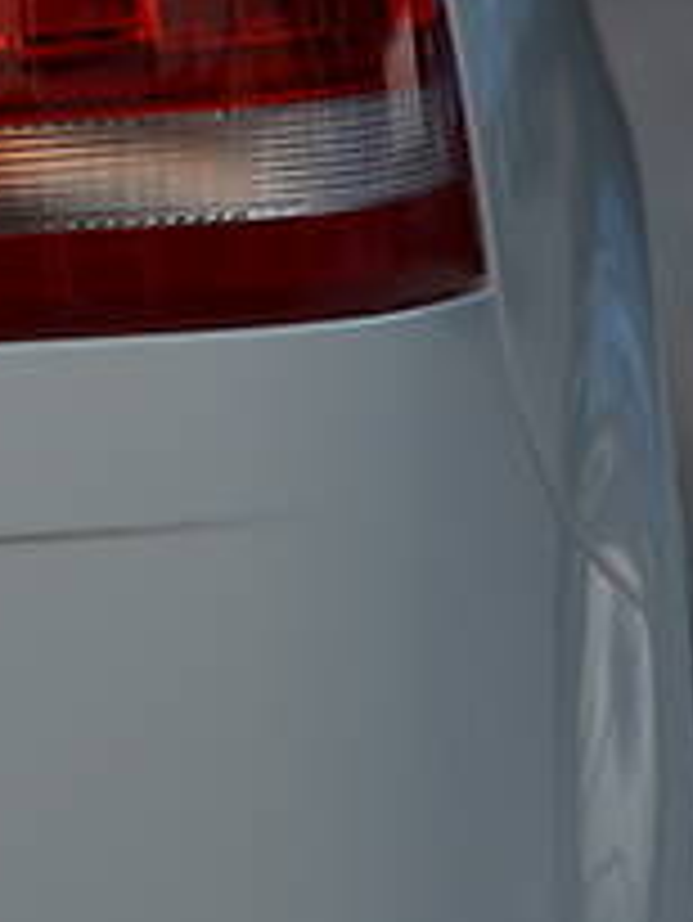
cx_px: -432
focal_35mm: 590
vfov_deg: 3.4
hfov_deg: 2.5
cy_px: -193
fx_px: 15729
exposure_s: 1/125
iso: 200
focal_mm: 105
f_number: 5.6
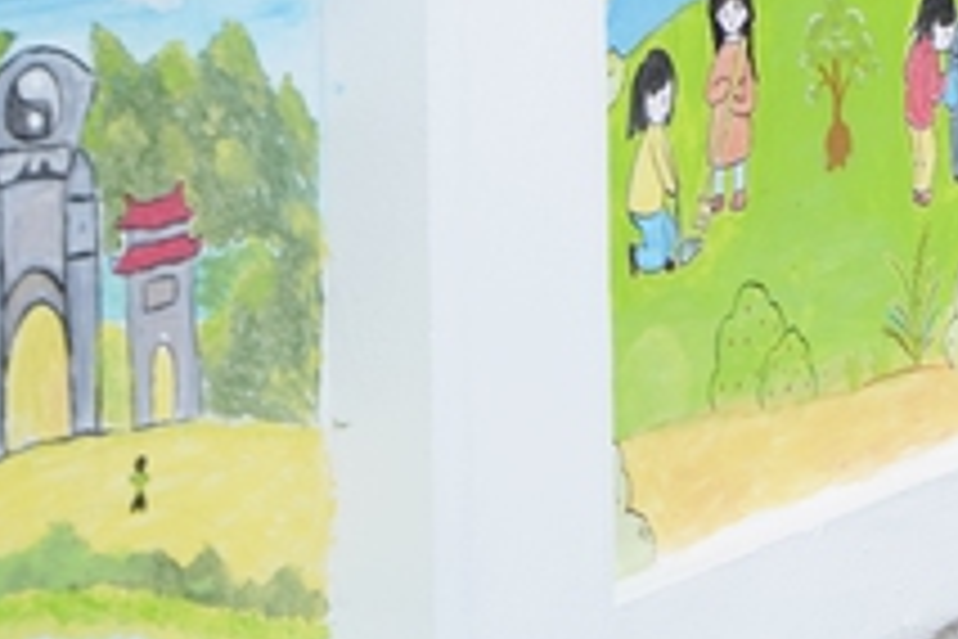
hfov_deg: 10.4
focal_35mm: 188
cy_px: -272
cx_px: 1651
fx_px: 5002
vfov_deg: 7.2
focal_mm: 54
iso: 400
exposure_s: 1/400
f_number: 4
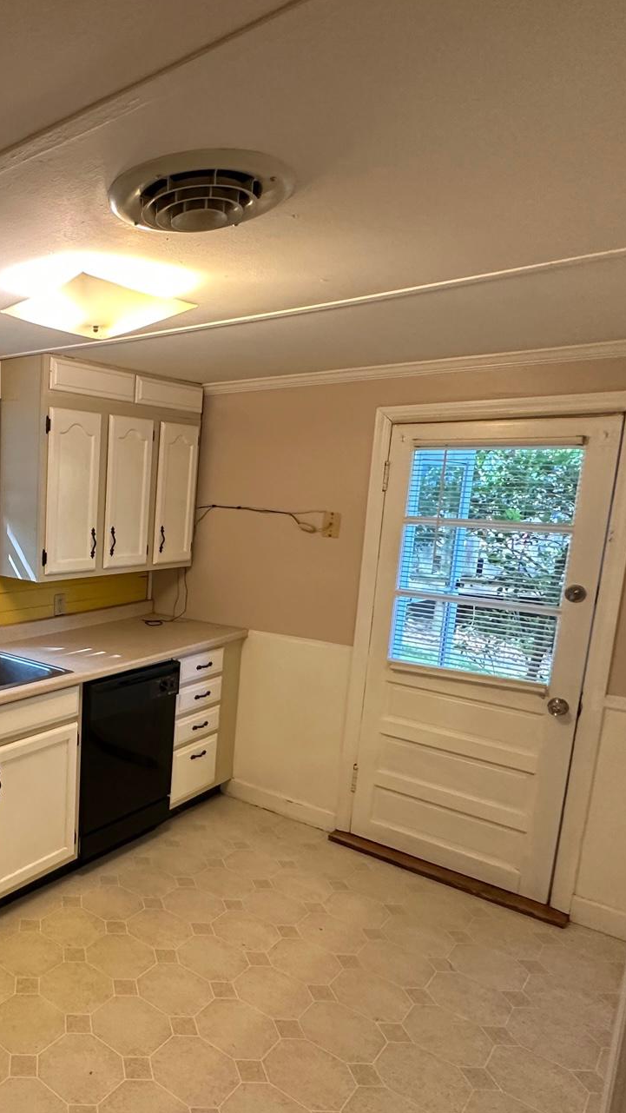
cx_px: 48
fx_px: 708
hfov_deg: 43.1
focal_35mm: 24
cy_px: 606
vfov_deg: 76.1
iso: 320
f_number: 2.2
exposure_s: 1/120
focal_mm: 2.22
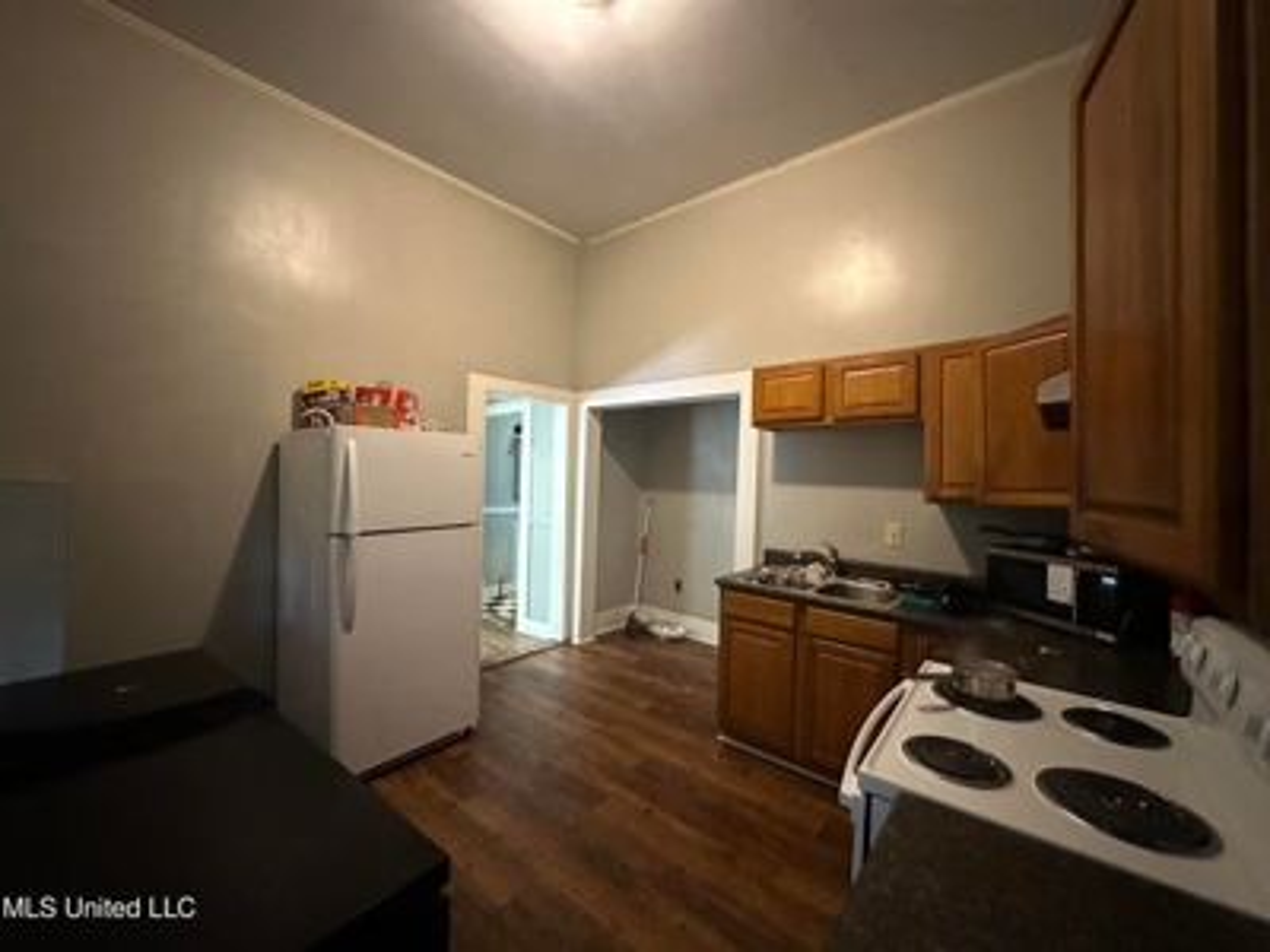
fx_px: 514
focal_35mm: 14
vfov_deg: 85.7
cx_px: 635
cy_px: 476
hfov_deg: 102.1
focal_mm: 2.22
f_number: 2.2
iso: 1250
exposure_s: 1/60
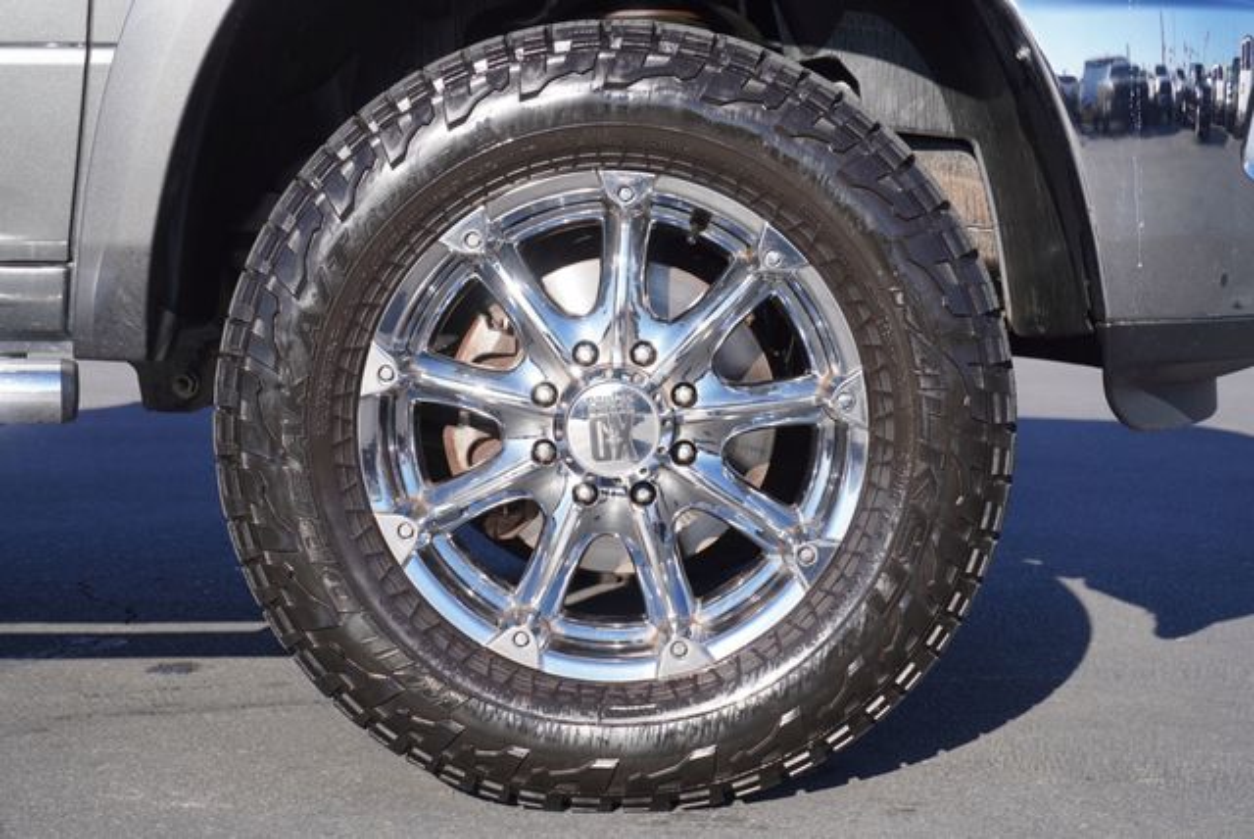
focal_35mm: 75
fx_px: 2615
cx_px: 627
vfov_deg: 18.2
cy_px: 420
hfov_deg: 27.0
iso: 100
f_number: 7.1
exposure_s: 1/250
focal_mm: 50
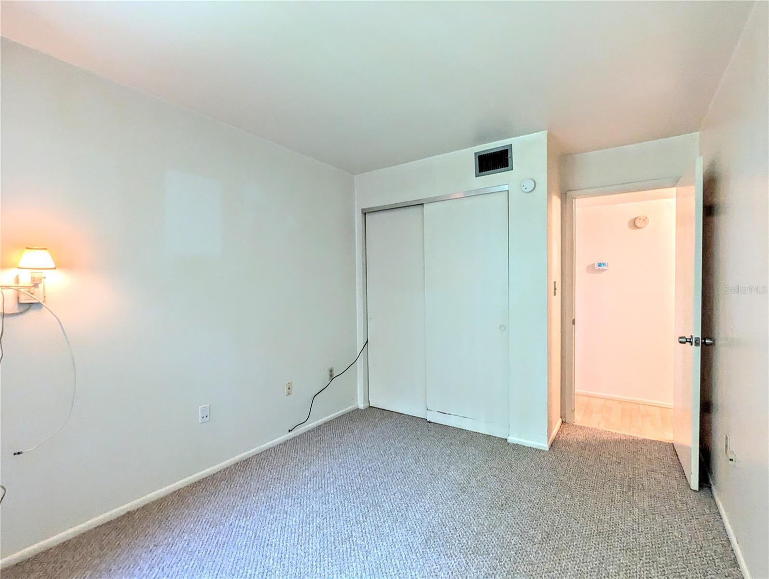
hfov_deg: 94.4
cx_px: 384
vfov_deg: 78.2
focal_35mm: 16
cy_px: 290
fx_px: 356
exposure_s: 1/40
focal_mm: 2.35
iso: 346
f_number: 2.2
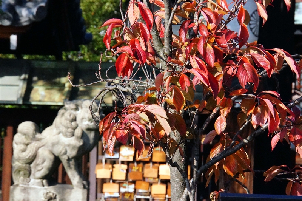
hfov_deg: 6.9
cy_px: 100
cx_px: 151
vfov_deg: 4.6
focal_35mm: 300
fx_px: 2515
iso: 6400
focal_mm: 200
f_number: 14
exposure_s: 1/3200
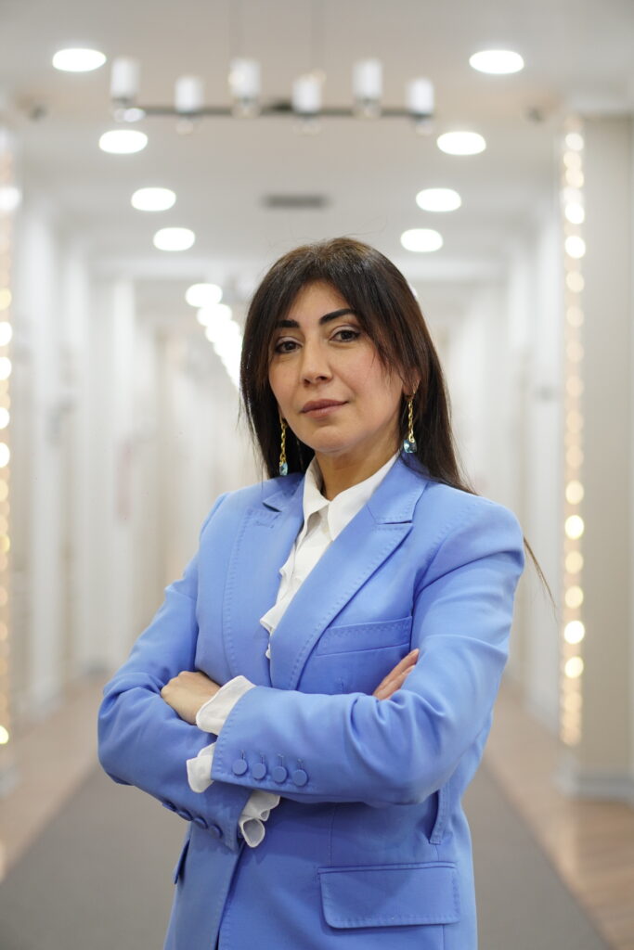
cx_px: 317
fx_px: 1980
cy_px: 475
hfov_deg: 18.2
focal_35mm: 75
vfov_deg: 27.0
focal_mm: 50
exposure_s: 1/50
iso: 400
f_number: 1.8
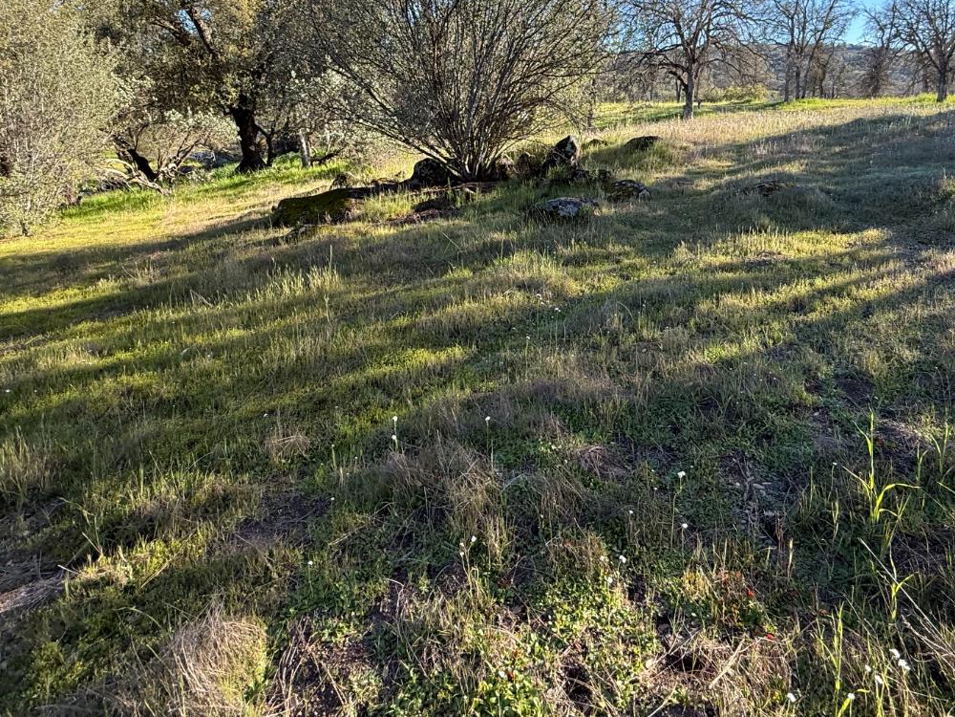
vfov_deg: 61.6
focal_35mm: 21
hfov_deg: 78.4
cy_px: 227
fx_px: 579
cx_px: 556
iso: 64
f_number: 2.2
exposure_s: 1/312
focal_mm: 2.22
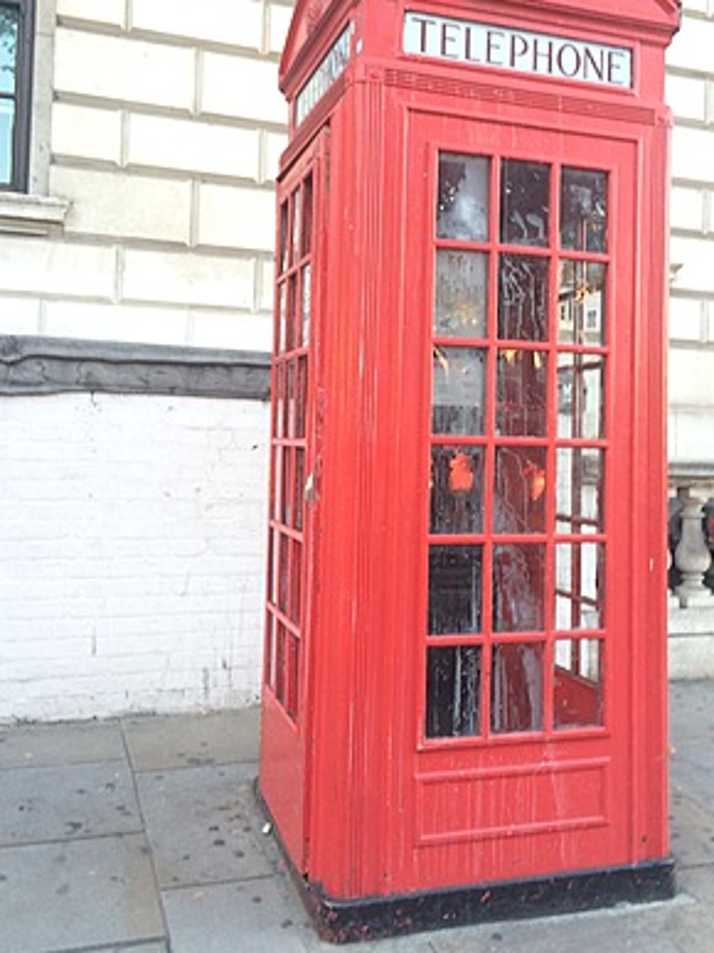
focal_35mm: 36
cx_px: 423
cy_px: 382
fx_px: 991
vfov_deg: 51.0
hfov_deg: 39.5
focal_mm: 4.15
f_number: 2.2
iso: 64
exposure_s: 1/33
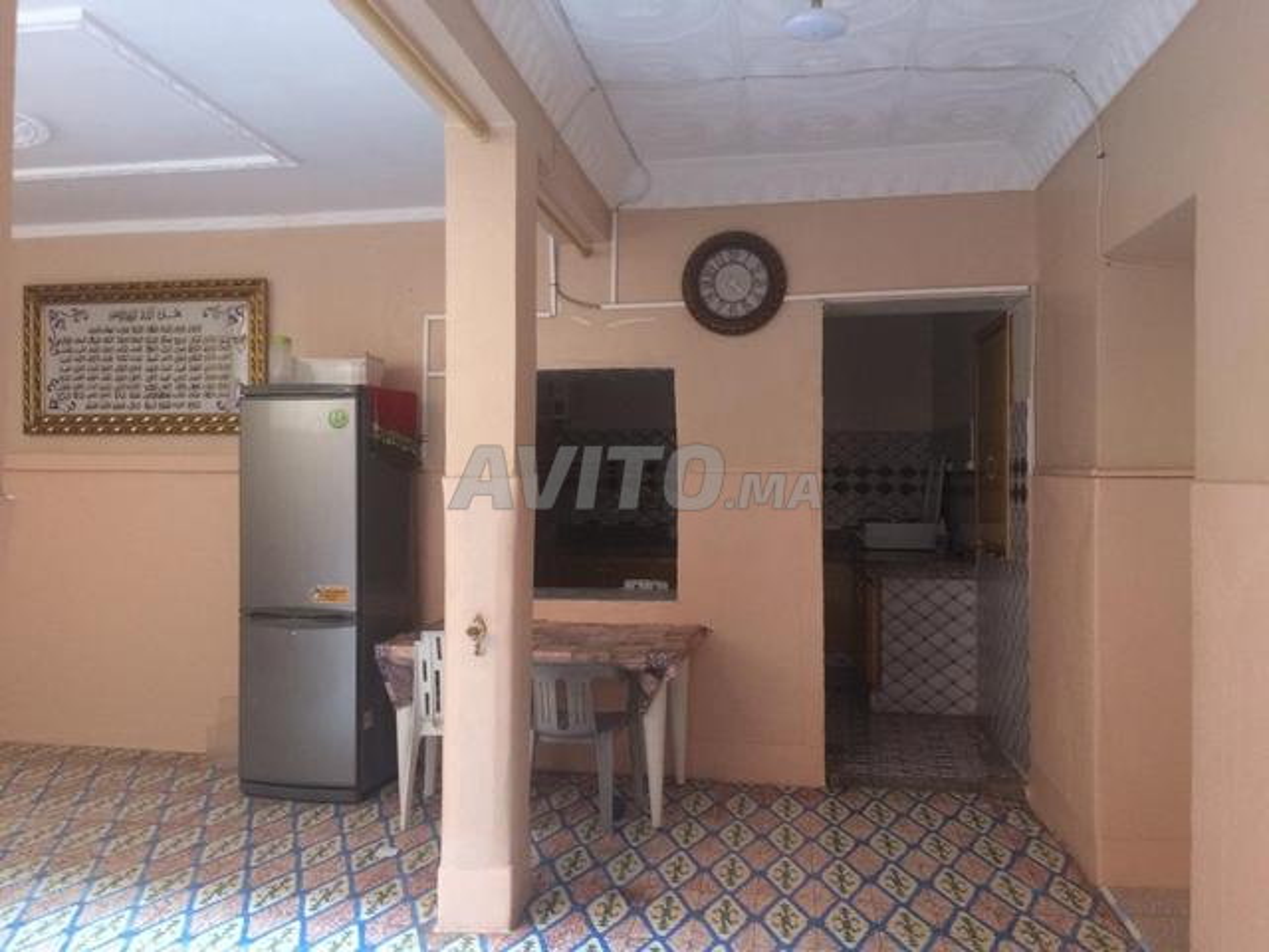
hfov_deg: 61.7
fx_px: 1063
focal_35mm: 29
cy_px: 476
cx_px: 634
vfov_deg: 48.2
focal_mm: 4.15
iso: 200
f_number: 2.2
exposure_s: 1/33
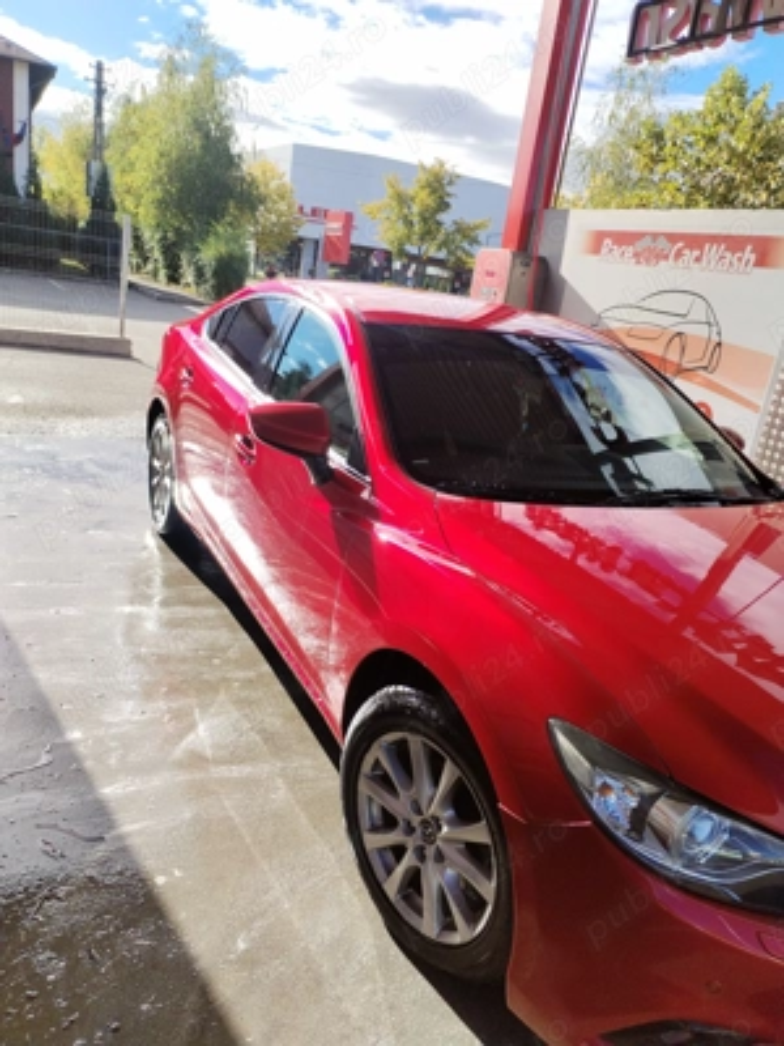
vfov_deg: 61.7
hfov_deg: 48.2
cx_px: 392
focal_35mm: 29
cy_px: 523
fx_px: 876
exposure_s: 1/1380
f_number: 1.8
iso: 100
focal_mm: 4.75
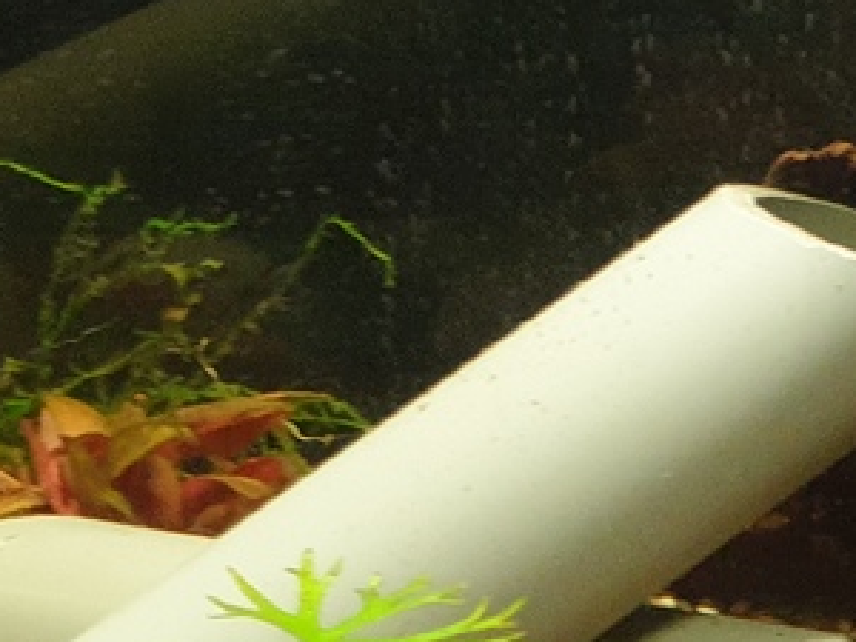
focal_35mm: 208
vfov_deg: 7.1
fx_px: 5144
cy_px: 165
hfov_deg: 9.3
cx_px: 1207
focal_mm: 6
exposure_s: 1/20
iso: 160
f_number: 2.4
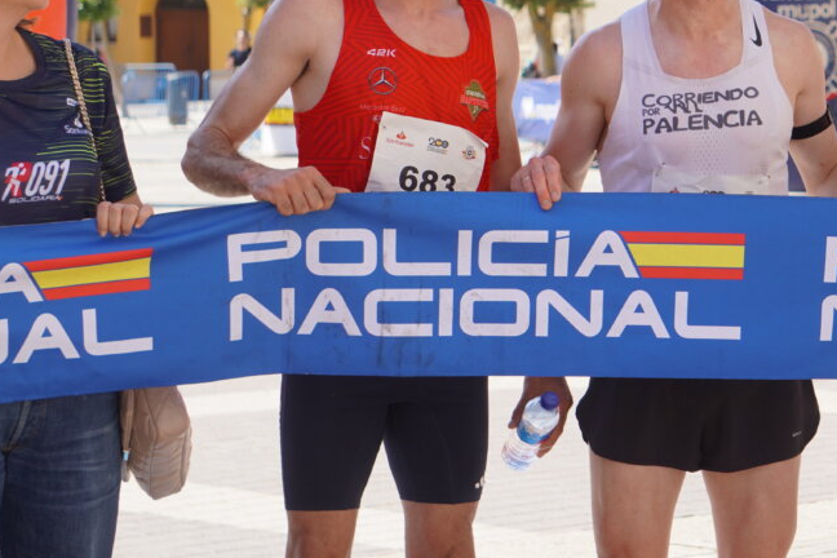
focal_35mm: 163
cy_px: 69
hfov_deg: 12.6
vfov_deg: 8.4
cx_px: 665
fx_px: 3789
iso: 100
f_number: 5
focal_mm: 55
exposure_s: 1/320
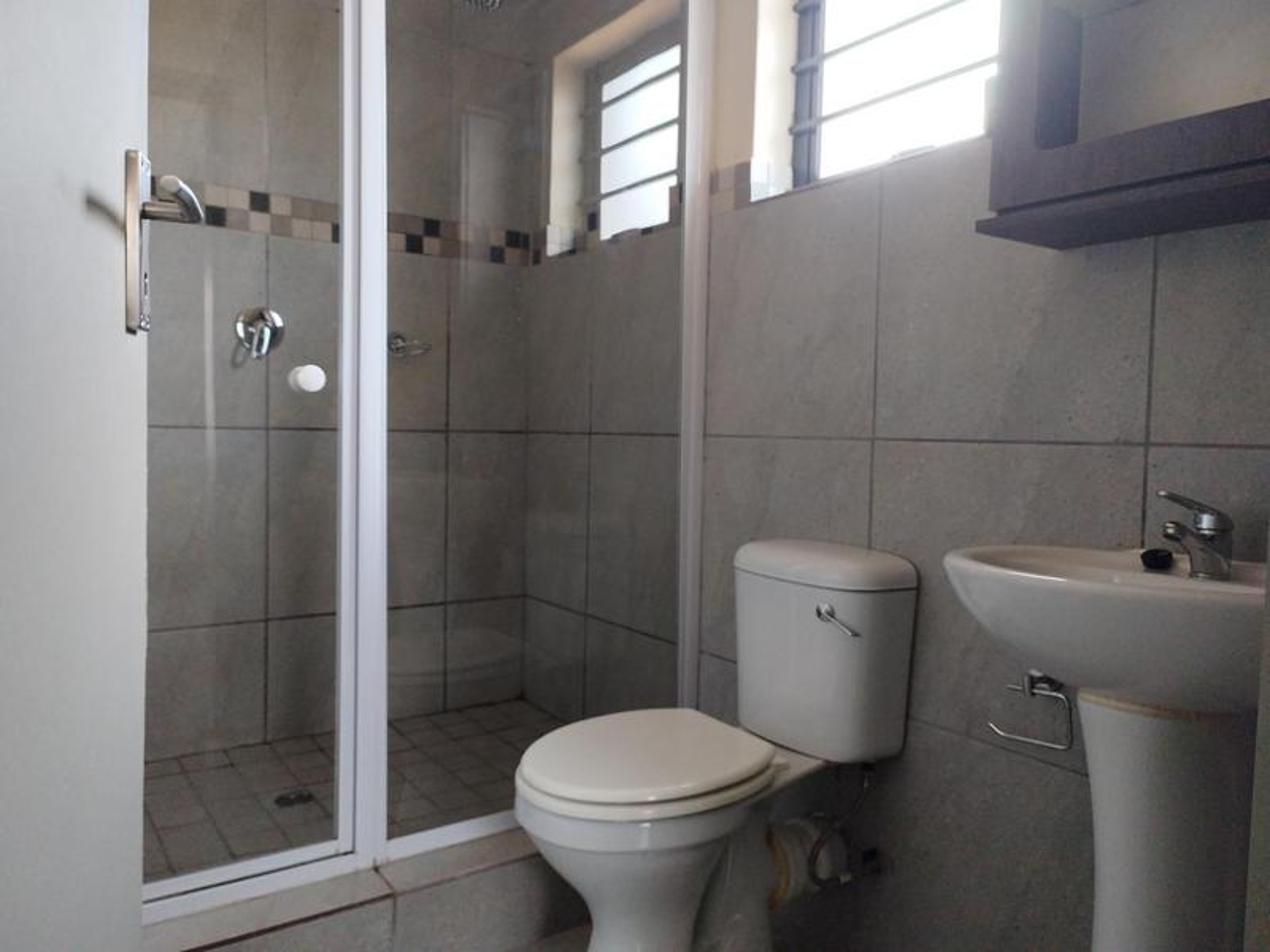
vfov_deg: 53.1
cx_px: 635
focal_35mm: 26
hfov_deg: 67.3
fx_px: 954
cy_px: 476
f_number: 1.8
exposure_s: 1/33.3
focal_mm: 6.24
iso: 336
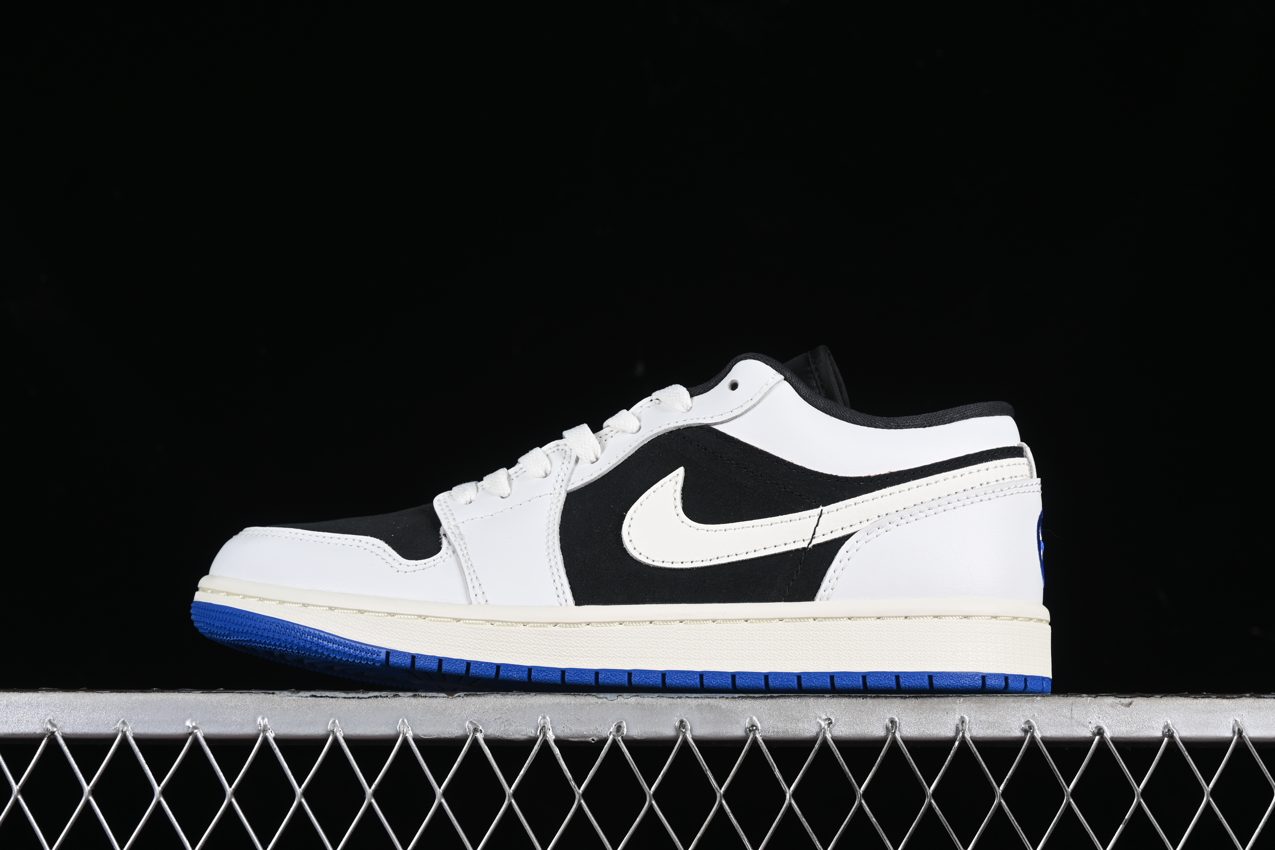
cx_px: 638
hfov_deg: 27.0
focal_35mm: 75
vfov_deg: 18.2
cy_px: 425
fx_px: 2656
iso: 160
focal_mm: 50
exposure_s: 1/80
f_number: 8
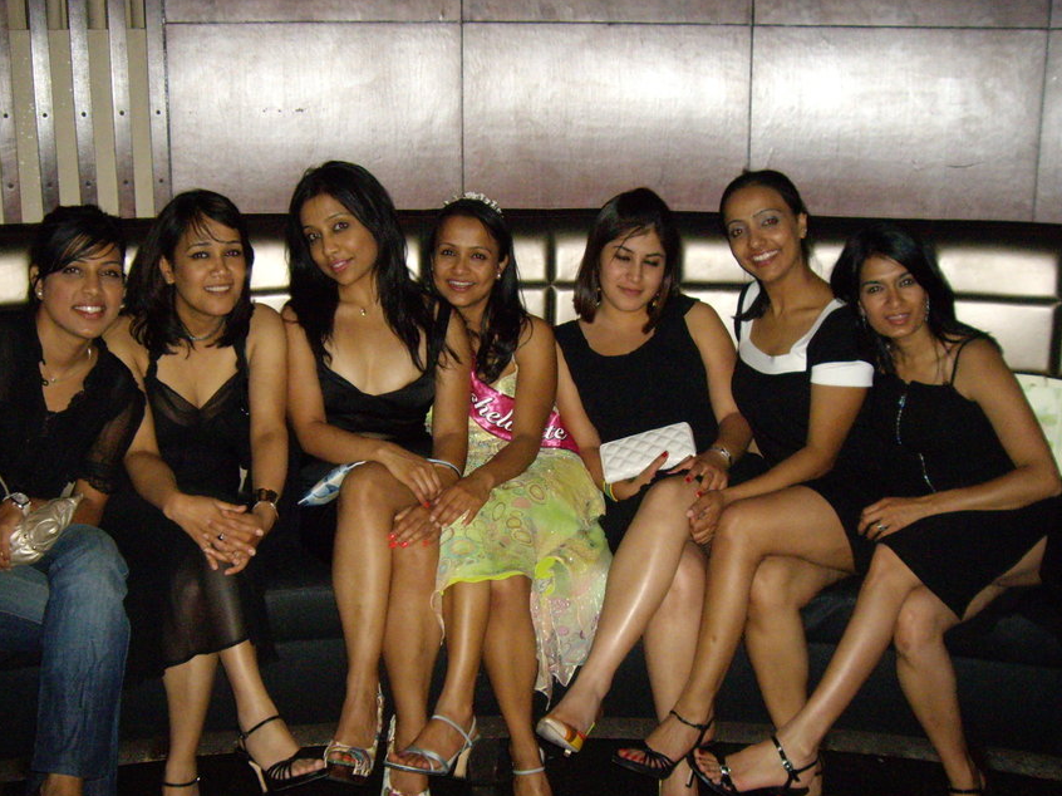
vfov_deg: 31.5
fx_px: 1411
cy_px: 449
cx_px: 480
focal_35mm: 46
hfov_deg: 41.2
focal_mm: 6.2
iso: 400
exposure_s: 1/40
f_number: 2.7
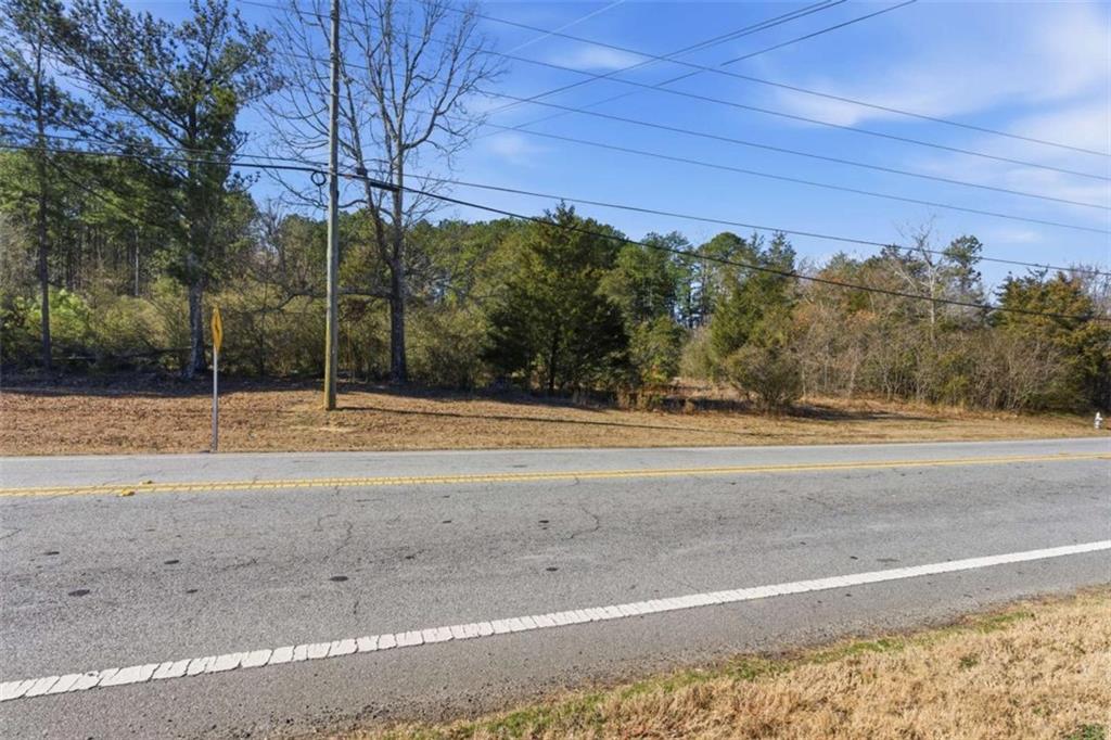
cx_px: 556
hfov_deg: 96.8
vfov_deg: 73.7
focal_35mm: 16
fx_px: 494
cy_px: 370
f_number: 10
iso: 200
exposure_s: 1/1000
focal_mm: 16
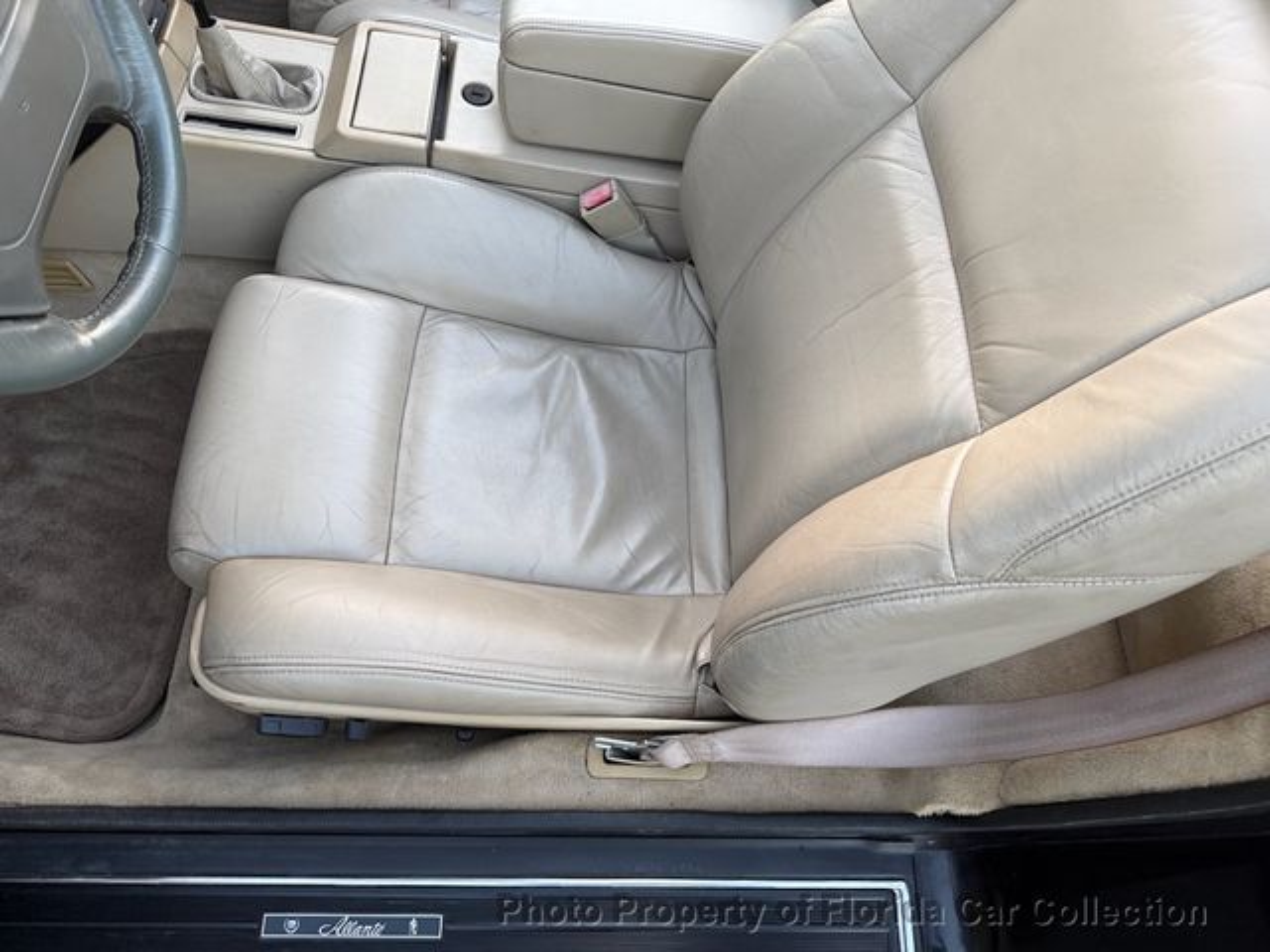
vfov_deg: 56.8
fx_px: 881
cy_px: 476
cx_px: 635
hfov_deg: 71.6
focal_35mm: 24
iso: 160
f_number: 1.78
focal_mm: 6.76
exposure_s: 1/121
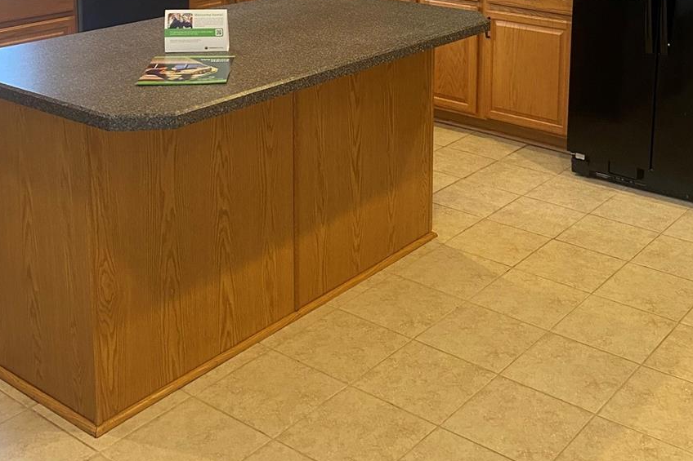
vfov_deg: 25.9
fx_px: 943
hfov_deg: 40.2
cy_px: -12
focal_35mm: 49
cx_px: 400
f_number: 1.8
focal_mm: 4.25
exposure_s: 1/60
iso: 250
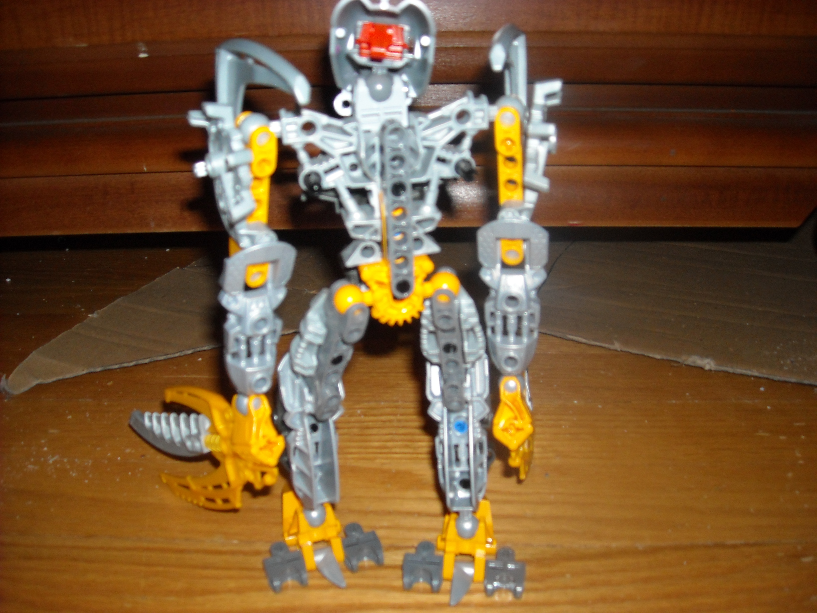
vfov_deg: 40.7
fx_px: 826
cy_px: 306
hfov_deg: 52.6
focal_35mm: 35
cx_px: 408
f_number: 2.8
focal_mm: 5.7
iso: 200
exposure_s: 1/60
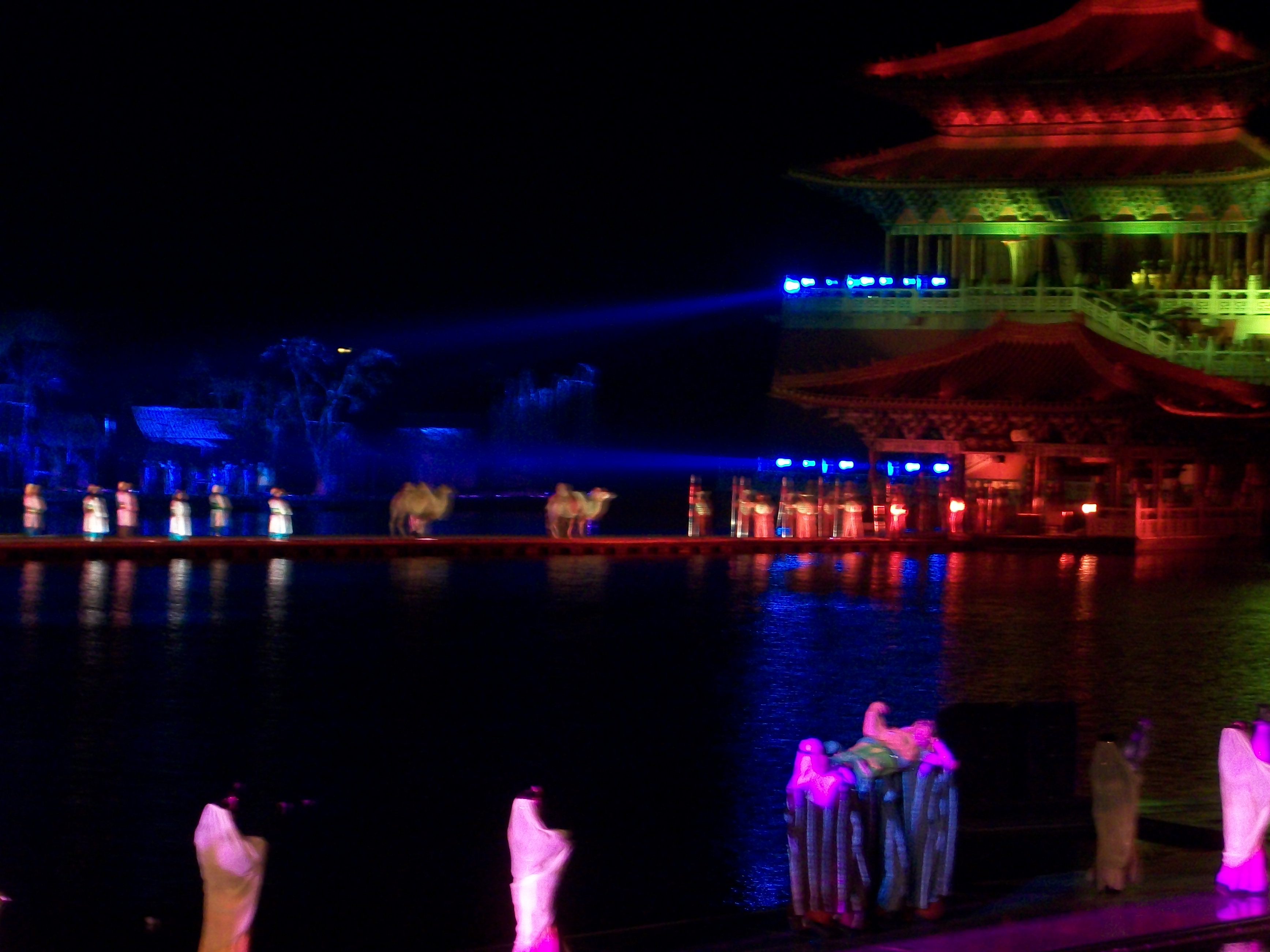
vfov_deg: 14.5
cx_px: 635
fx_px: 3742
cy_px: 476
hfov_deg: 19.3
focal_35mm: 102
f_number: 5.1
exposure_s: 1/8
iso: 160
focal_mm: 17.1
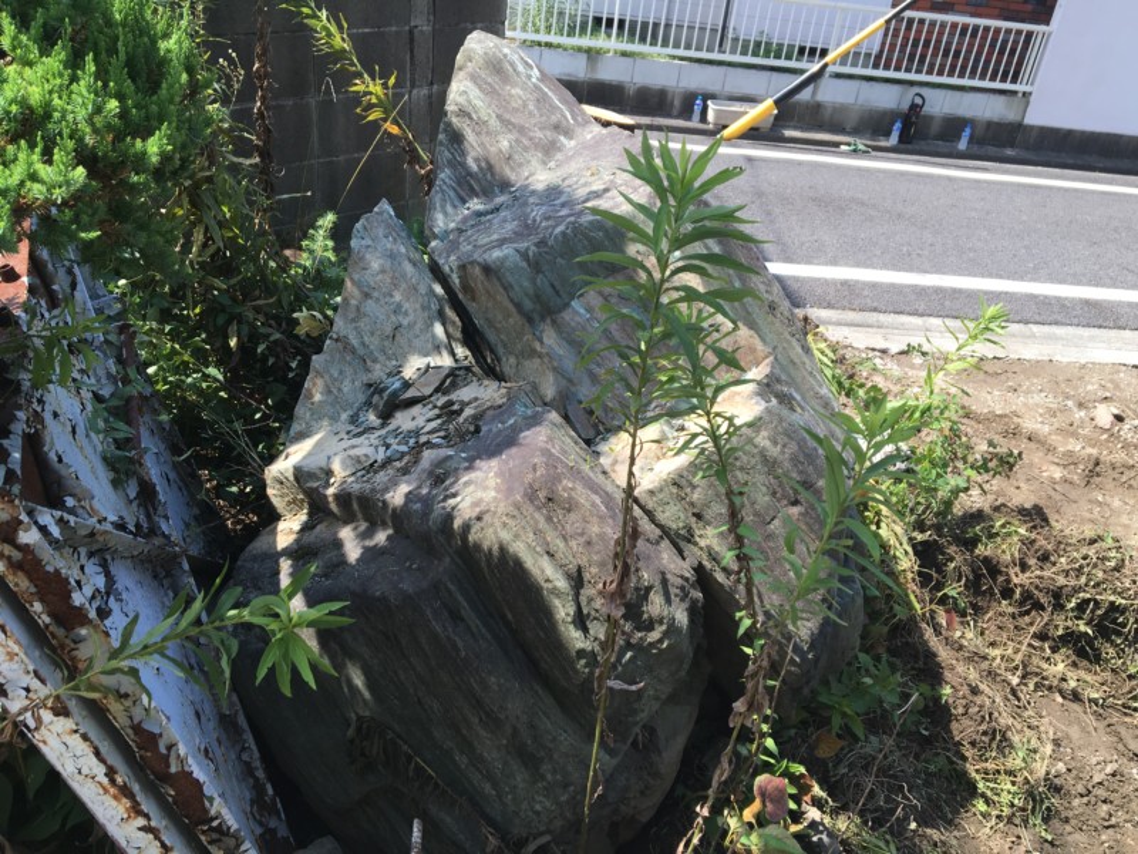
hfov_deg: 61.7
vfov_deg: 48.2
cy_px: 427
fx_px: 953
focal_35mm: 29
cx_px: 569
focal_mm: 4.15
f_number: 2.2
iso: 25
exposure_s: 1/478
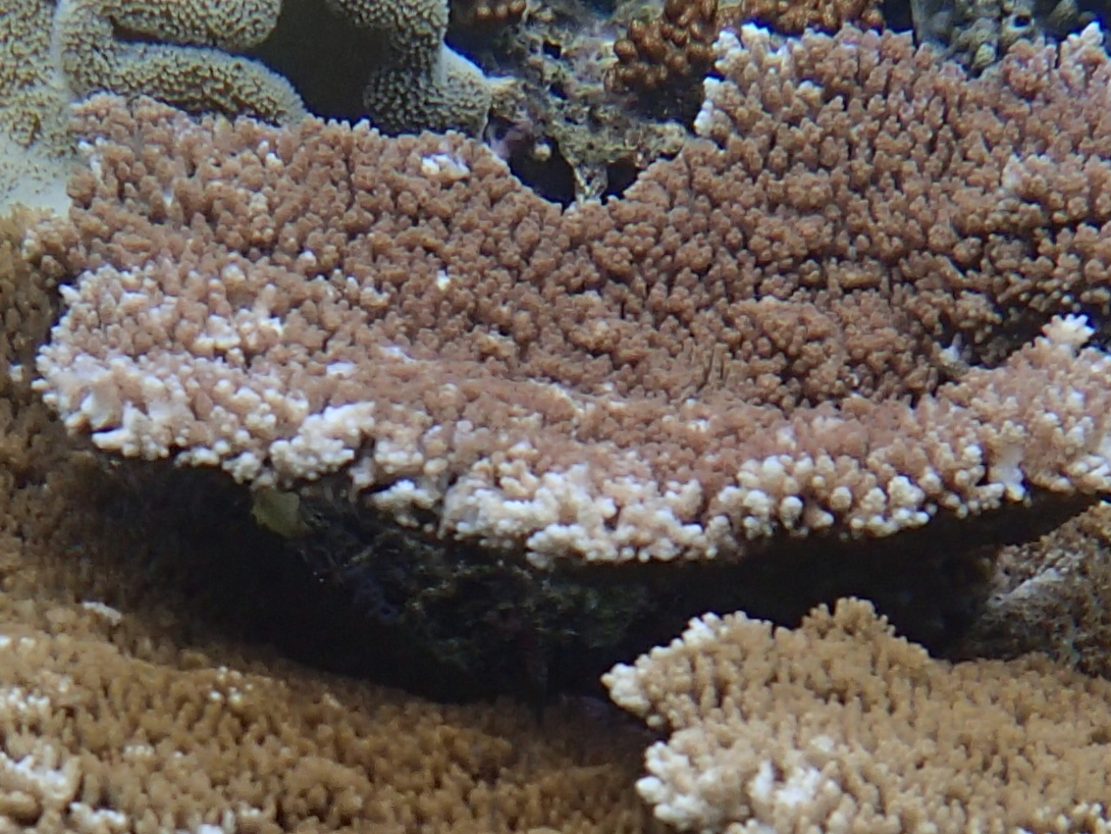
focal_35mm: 91
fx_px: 2921
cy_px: 986
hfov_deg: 21.4
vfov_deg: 15.7
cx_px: 353
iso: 100
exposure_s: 1/640
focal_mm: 4.5
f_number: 2.8
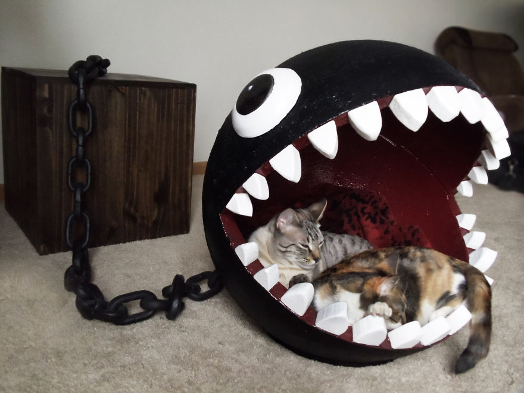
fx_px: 666
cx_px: 262
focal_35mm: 44
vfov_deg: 32.9
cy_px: 196
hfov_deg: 42.9
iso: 400
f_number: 3.5
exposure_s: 1/50
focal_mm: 6
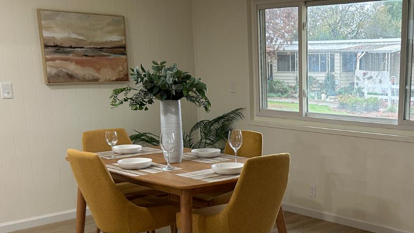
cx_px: 326
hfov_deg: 40.5
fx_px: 538
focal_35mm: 49
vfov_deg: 24.0
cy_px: 189
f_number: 1.5
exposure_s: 1/120
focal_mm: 5.7
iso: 125
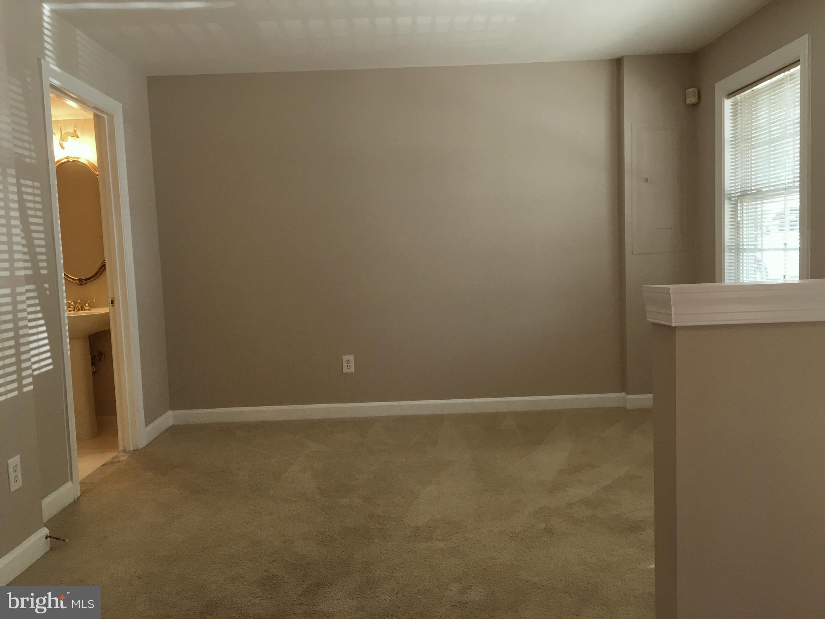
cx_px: 412
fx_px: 691
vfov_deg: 48.2
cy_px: 310
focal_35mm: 29
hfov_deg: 61.7
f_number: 2.2
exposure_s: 1/30
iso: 32
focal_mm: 4.15
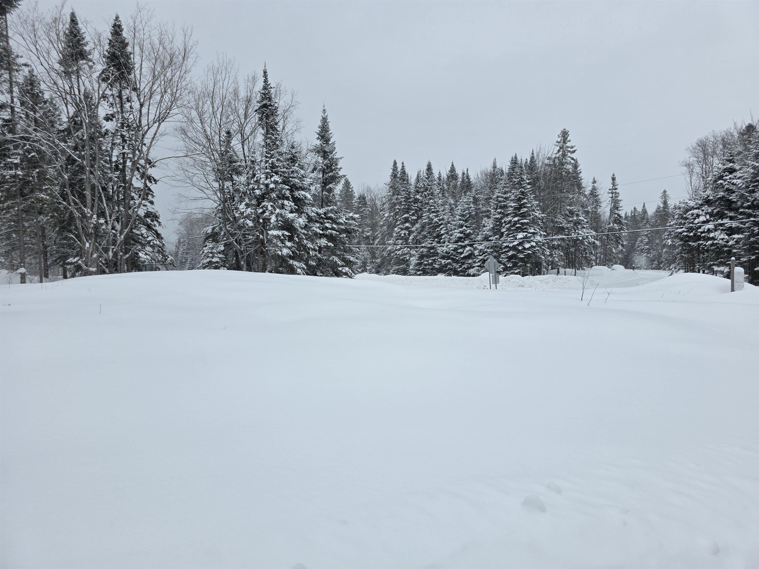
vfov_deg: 58.9
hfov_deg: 73.9
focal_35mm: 23
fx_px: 504
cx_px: 380
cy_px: 284
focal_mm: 6.3
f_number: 1.7
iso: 80
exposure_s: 1/7944
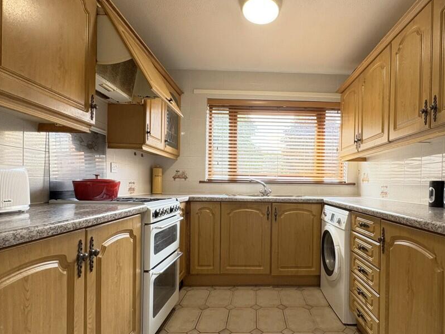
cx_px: 263
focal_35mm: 18
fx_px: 231
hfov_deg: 86.8
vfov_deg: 71.3
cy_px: 187
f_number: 2.2
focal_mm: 2.22
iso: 250
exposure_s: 1/99
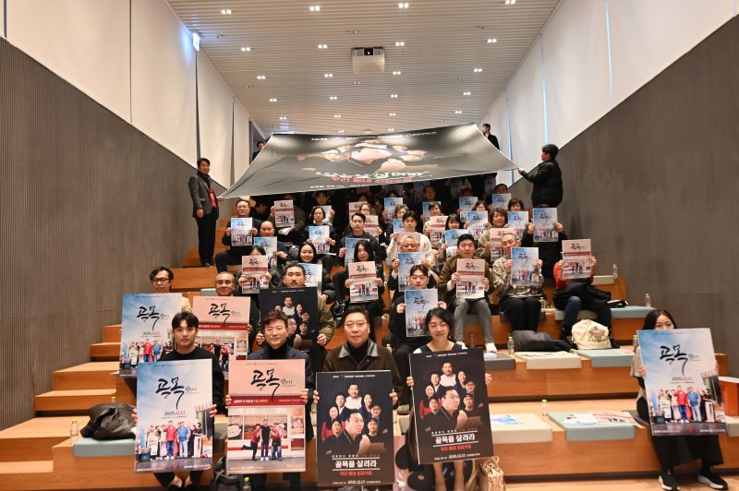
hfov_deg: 68.4
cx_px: 370
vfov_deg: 48.7
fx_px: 544
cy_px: 246
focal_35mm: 26
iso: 1800
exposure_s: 1/125
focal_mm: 26.5
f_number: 4
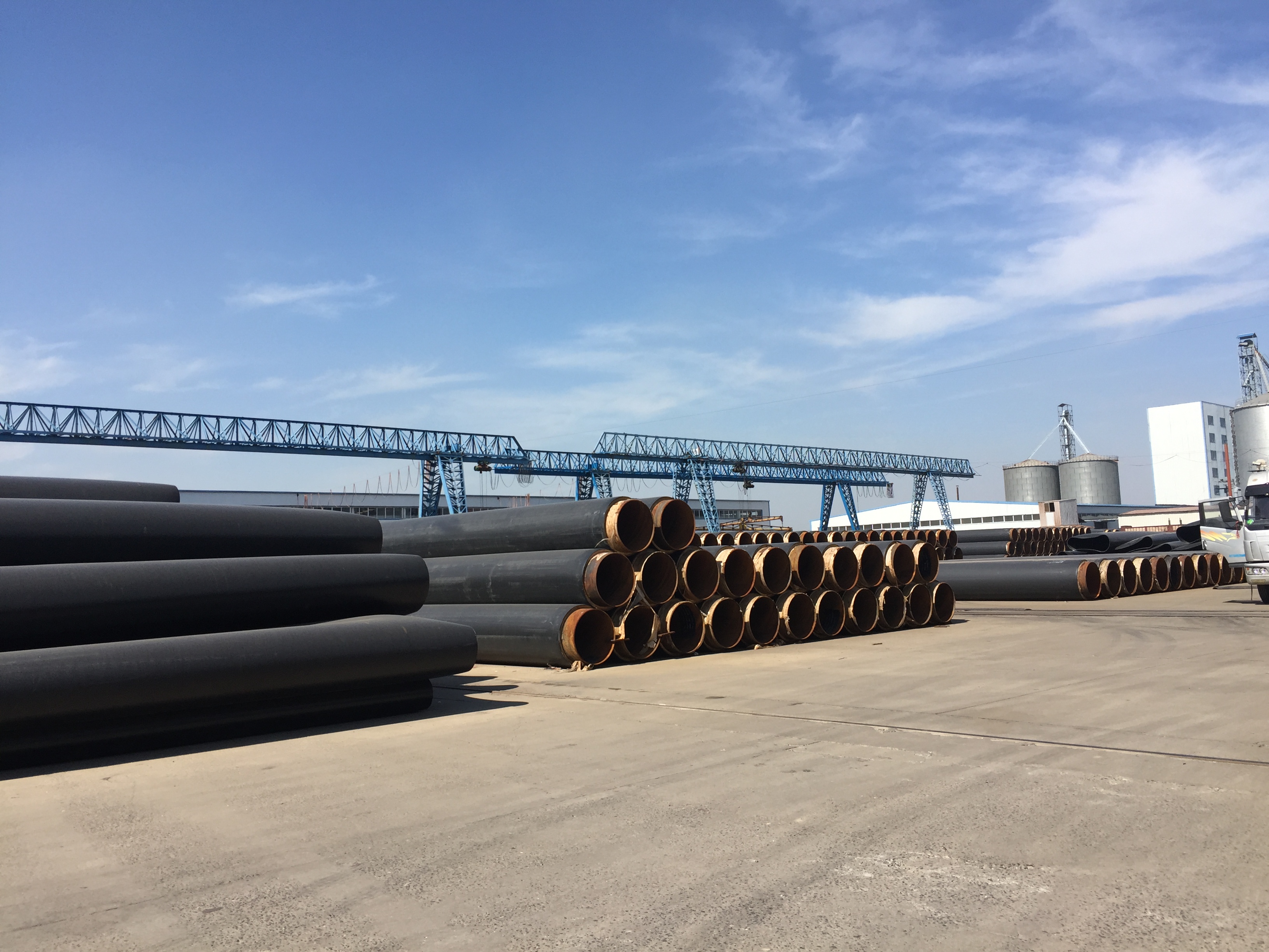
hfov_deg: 61.7
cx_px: 634
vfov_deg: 48.2
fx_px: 1063
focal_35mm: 29
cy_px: 476
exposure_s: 1/1980
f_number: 2.2
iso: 32
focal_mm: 4.15
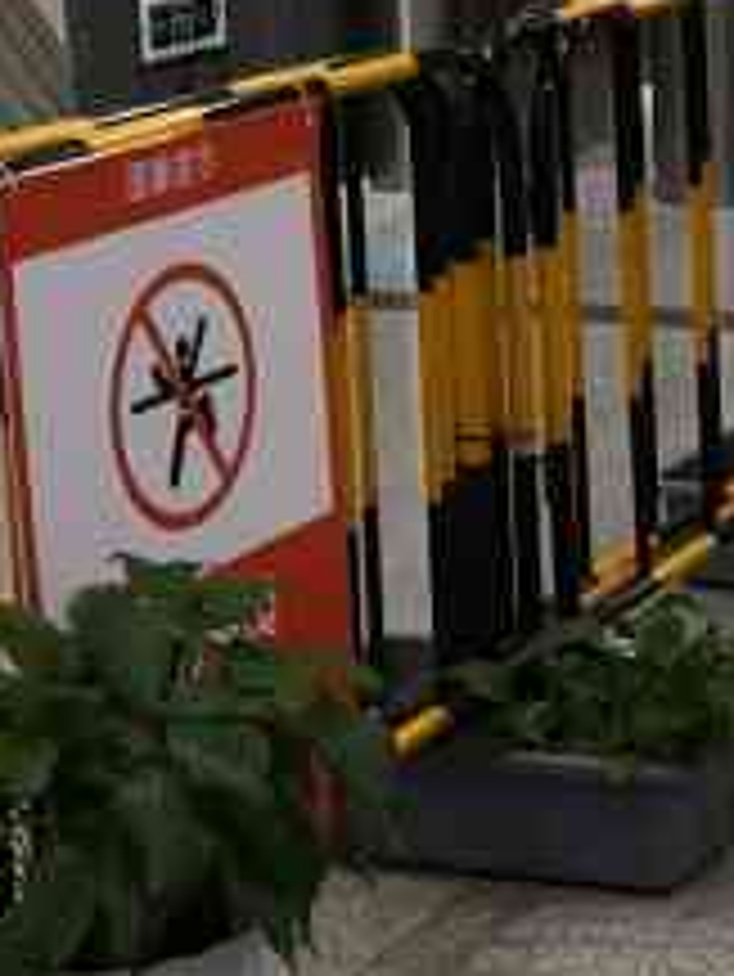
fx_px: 3276
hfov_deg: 12.6
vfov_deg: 16.8
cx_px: 770
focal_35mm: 116
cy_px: 173
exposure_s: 1/100
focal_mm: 3.95
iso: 500
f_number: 1.6
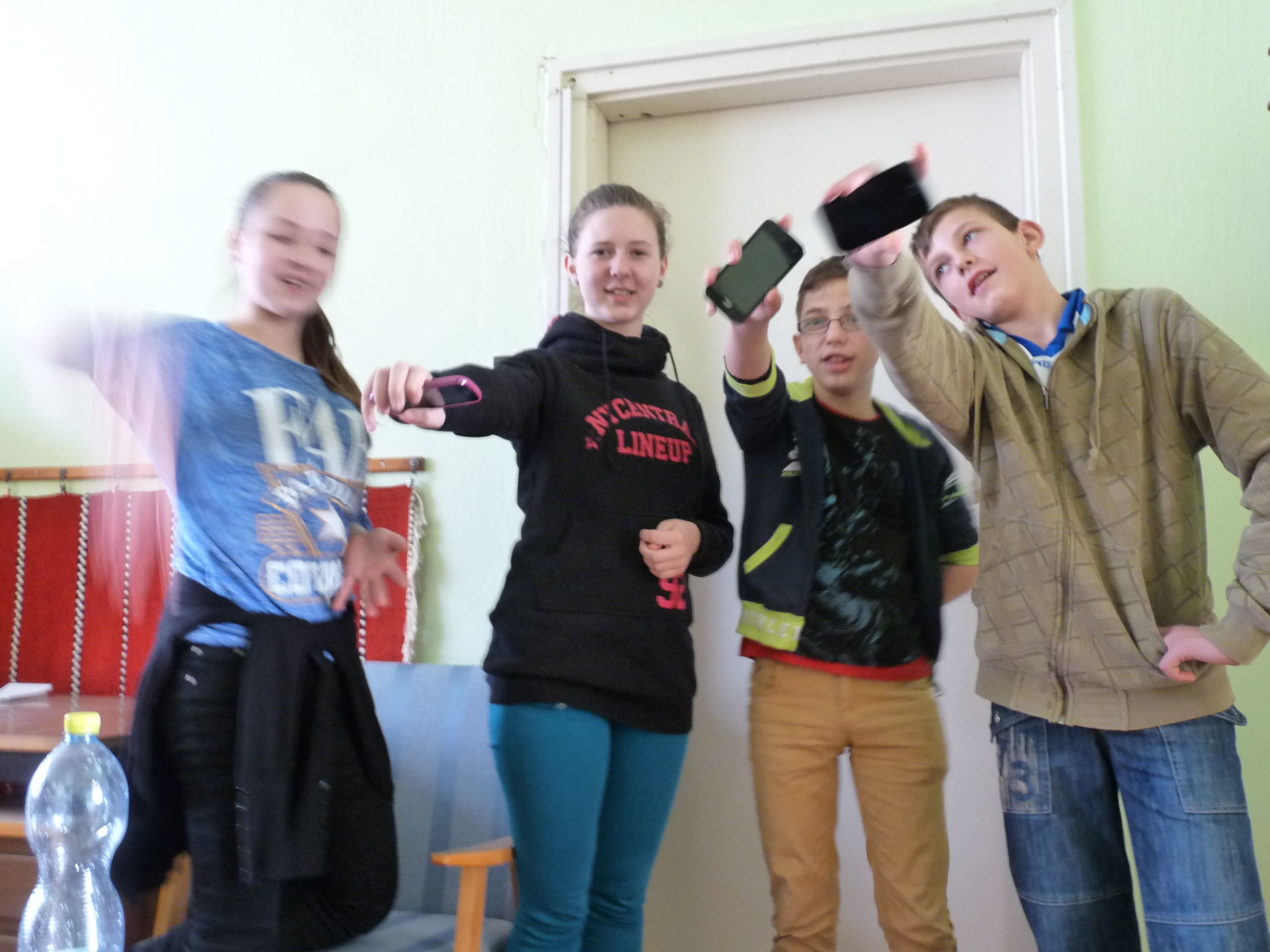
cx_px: 635
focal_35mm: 29
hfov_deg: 61.7
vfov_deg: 48.2
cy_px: 476
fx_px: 1064
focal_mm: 4.8
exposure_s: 1/8
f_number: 2.8
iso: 400
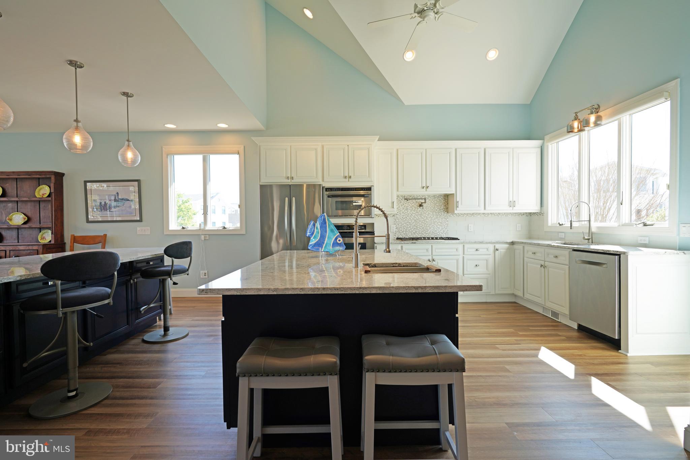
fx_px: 307
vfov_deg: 73.8
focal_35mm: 16
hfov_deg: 96.7
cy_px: 230
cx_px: 345
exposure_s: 1/80
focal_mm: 16
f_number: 4.5
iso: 100
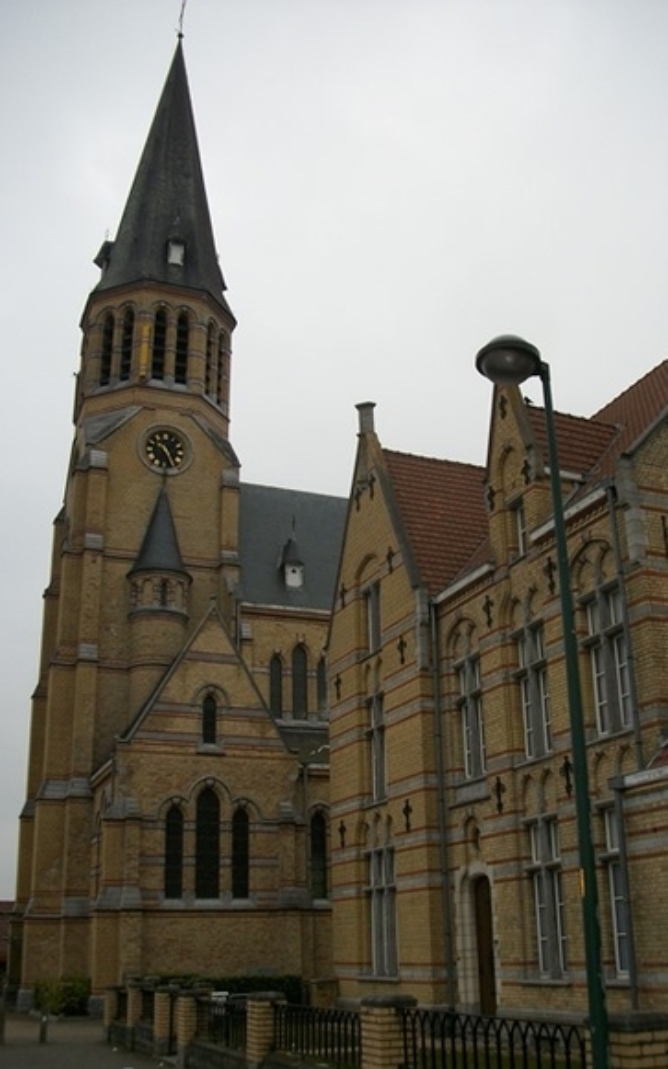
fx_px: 1020
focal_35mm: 35
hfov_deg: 36.2
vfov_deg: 55.3
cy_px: 546
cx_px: 374
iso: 80
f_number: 2.9
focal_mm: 5.7
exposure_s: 1/640
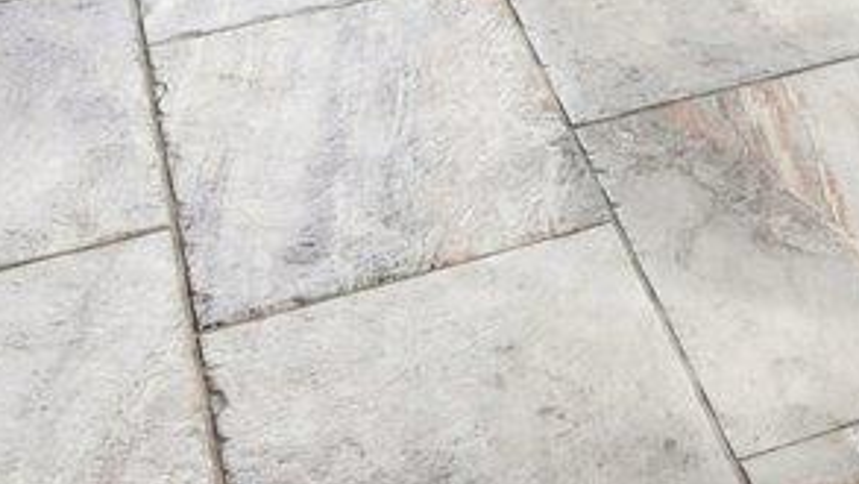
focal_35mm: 117
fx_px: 2666
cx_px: 1671
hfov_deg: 15.1
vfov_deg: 7.5
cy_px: -1407
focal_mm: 16
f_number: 8
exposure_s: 1/160
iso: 400
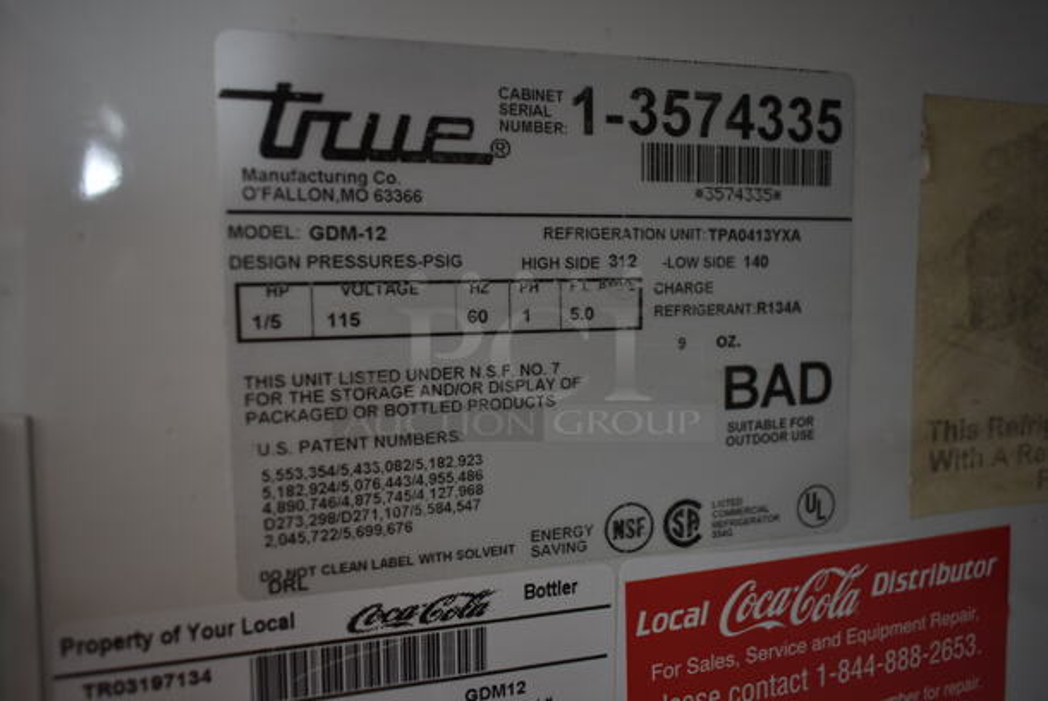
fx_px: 874
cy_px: 350
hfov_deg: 61.9
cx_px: 524
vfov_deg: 43.7
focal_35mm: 30
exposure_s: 1/30
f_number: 3.5
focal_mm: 20
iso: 560
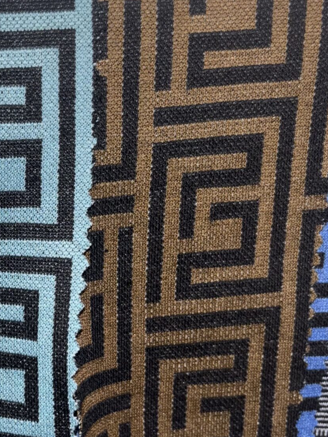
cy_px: 217
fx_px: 758
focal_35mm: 60
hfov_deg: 23.0
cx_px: -30
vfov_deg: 32.2
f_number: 1.6
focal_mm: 5.96
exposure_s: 1/50
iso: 50
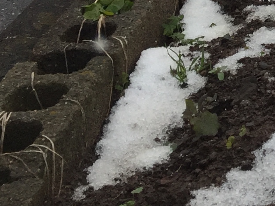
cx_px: 547
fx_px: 1065
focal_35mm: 134
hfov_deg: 12.9
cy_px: -233
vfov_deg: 10.1
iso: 32
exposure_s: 1/1883
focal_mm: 4.15
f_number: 2.2
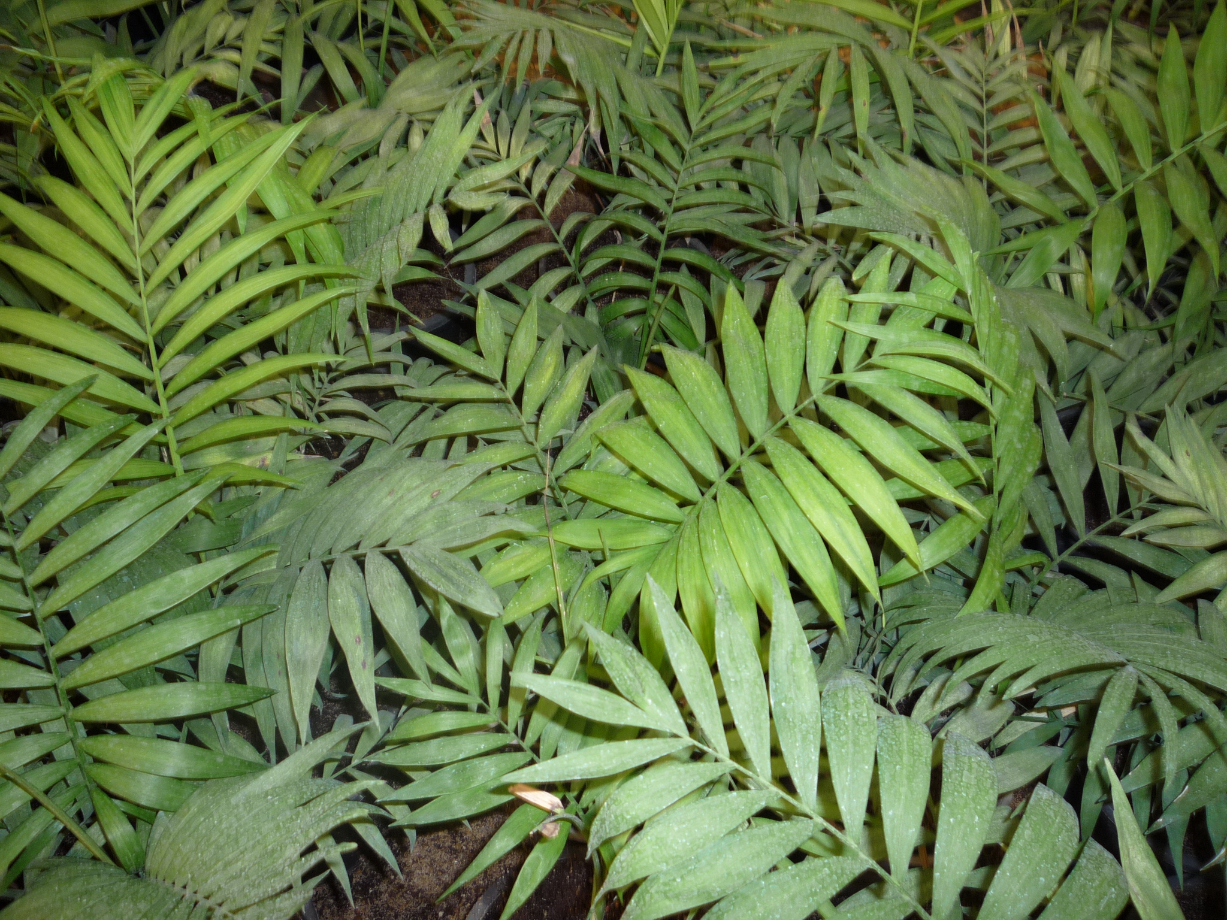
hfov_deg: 60.0
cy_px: 460
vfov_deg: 46.8
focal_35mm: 30
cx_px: 614
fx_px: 1063
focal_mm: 5.2
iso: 100
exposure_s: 1/30
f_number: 3.3
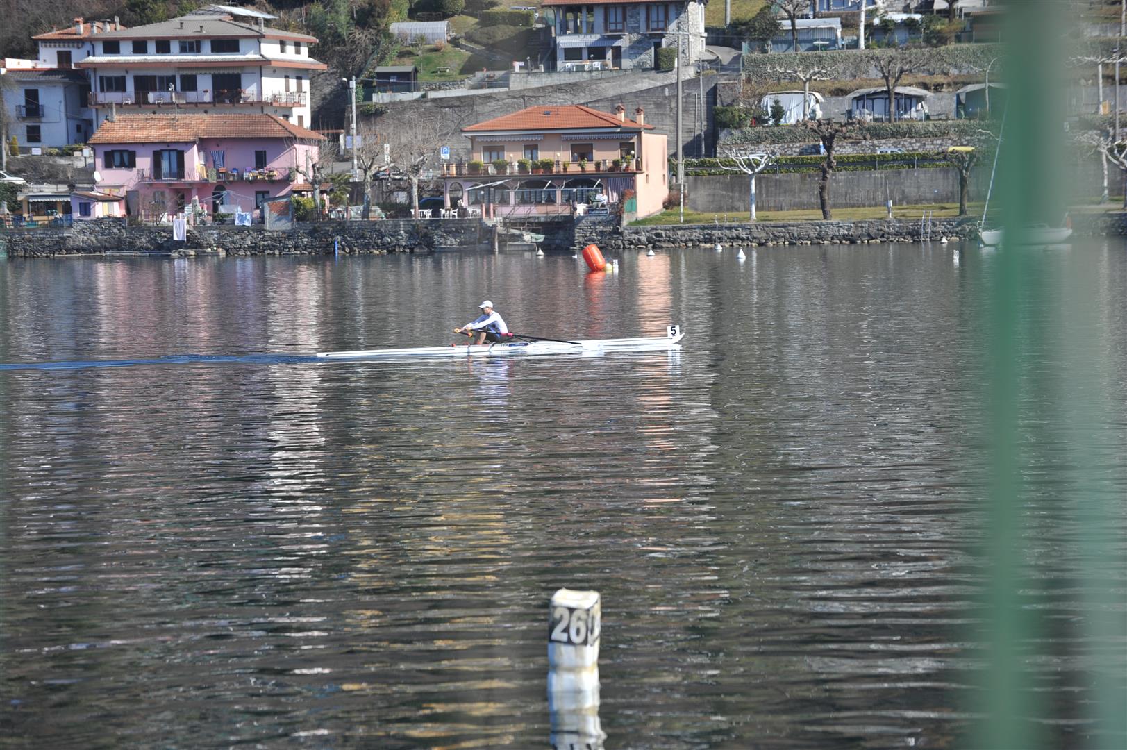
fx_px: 4849
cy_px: 375
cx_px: 564
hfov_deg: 13.3
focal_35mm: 155
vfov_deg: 8.8
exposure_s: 1/640
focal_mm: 155
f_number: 6.3
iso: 220
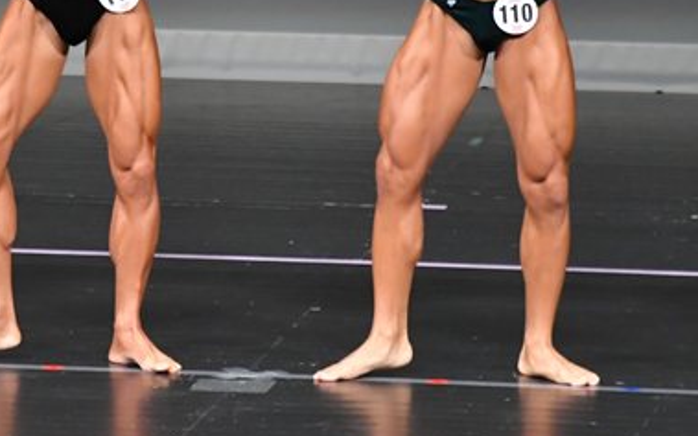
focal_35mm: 657
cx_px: 115
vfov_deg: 2.0
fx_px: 12500
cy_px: 22
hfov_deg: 3.2
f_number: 5.6
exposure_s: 1/400
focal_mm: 210
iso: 5000
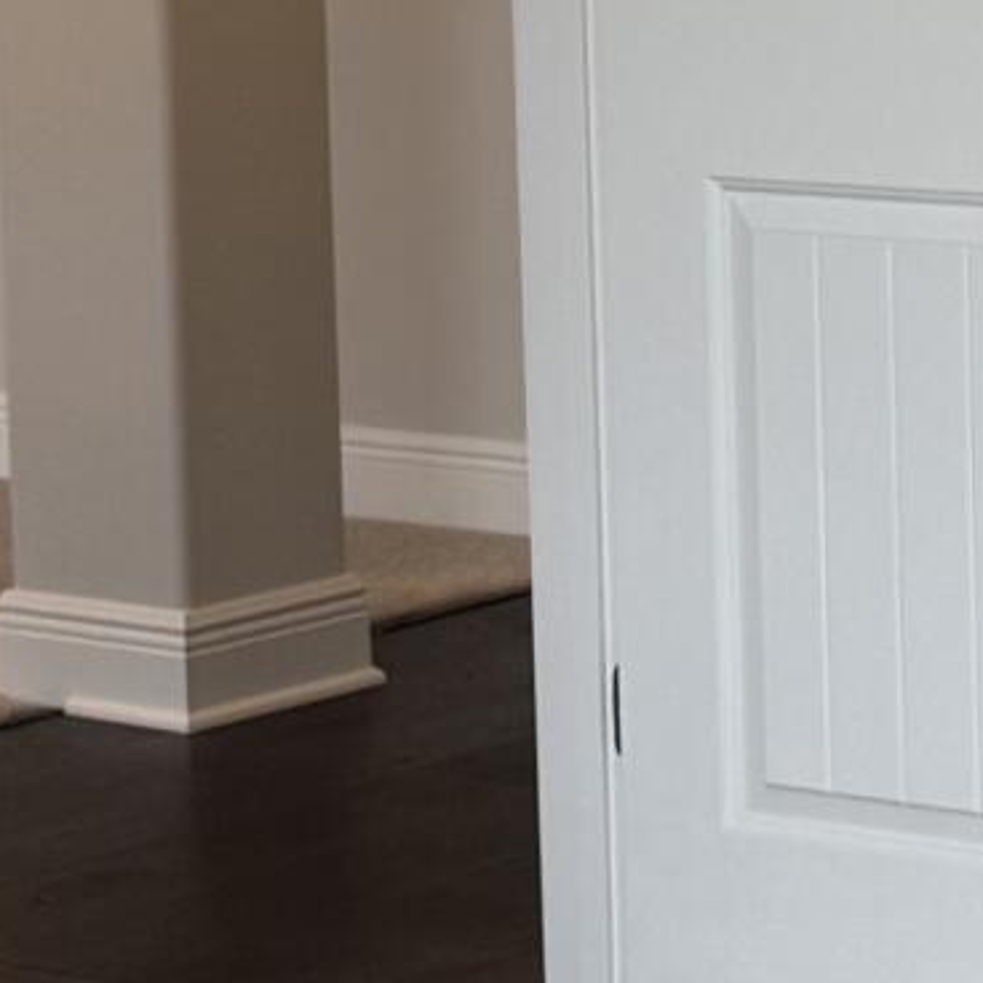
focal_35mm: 173
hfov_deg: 10.0
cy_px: 120
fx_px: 5558
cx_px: 948
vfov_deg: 10.1
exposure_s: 1/120
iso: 80
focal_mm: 6.76
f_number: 1.78
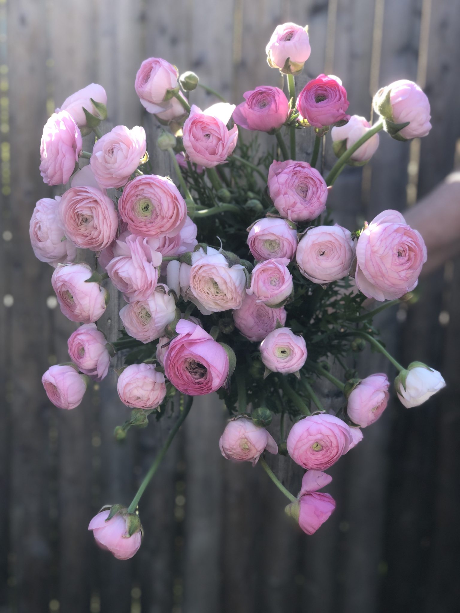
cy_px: 306
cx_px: 230
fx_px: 1010
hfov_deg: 25.7
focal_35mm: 57
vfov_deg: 33.8
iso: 20
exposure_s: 1/120
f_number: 2.8
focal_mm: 6.6
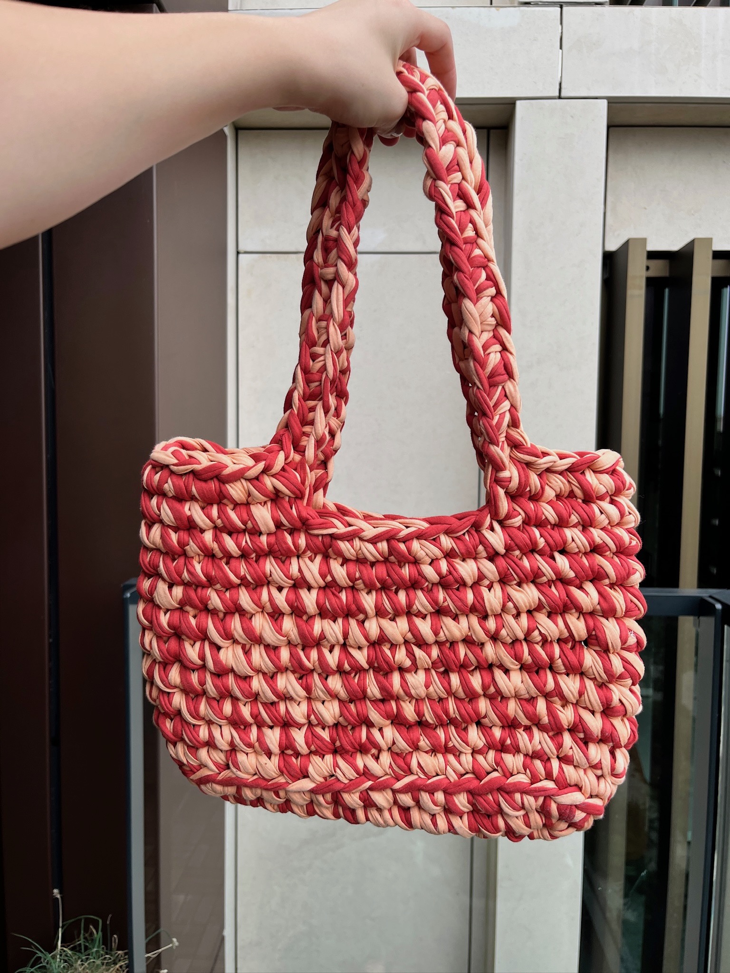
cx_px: 365
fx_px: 731
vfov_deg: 67.3
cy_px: 486
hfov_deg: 53.1
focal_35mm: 26
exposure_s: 1/122
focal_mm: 5.1
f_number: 1.6
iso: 40
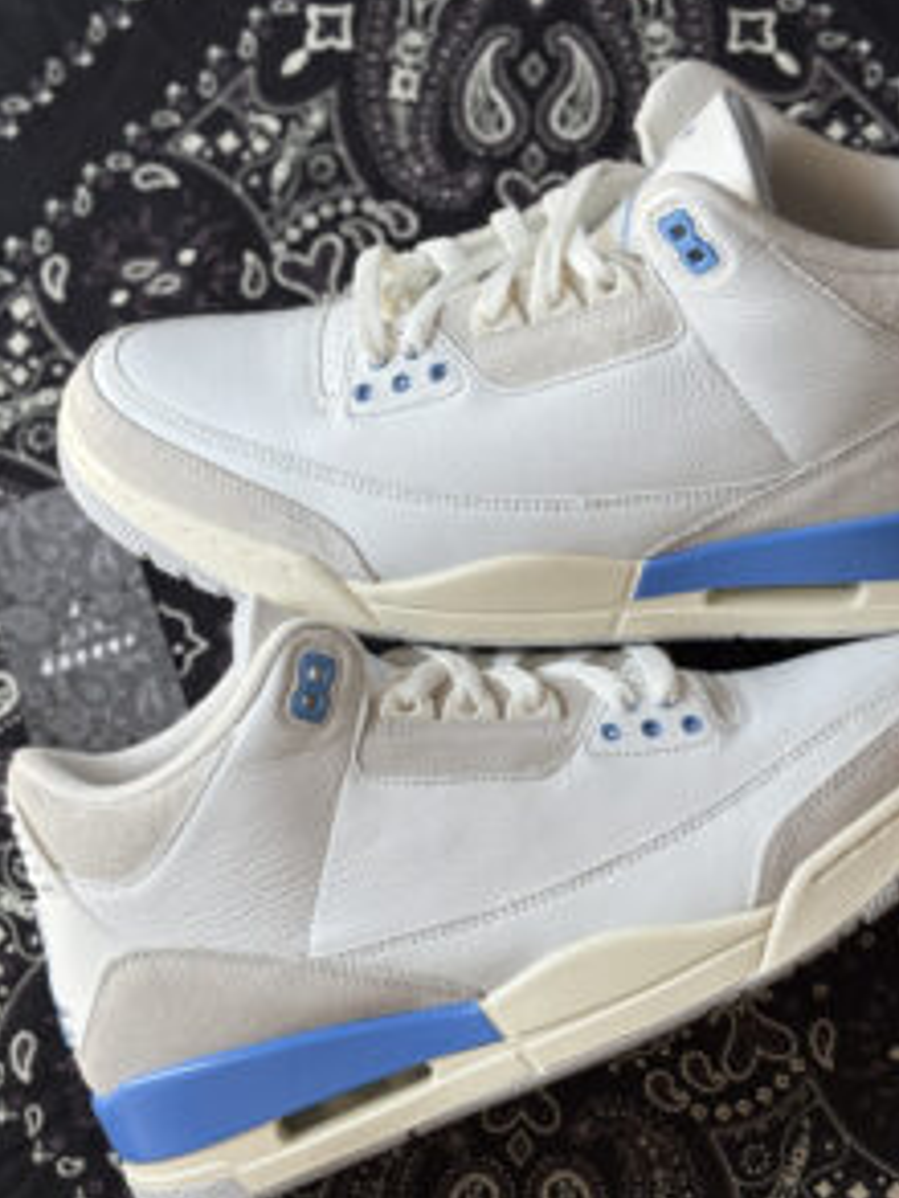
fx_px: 2457
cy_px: 593
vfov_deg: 27.4
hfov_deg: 20.7
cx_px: 535
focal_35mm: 71
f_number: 1.6
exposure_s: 1/359
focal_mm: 5.96
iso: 32
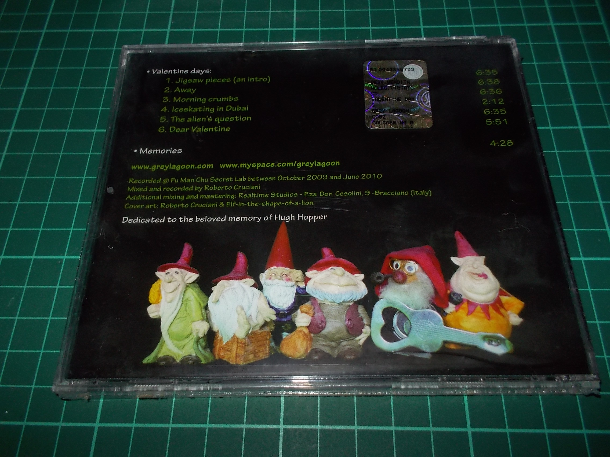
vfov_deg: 48.2
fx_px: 511
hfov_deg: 61.7
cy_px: 228
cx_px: 305
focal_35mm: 29
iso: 200
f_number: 3.3
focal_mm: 4.1
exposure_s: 1/30
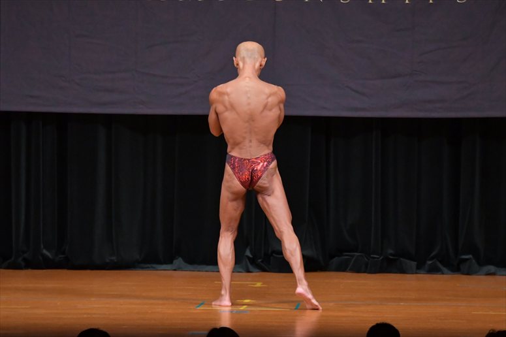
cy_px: 168
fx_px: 3793
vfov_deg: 5.1
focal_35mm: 270
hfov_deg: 7.6
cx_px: 253
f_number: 5.6
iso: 5000
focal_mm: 180
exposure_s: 1/400
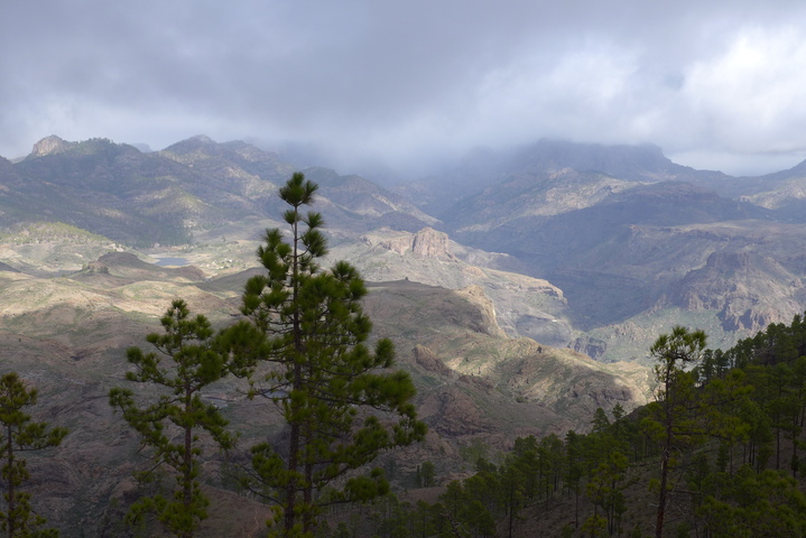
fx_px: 1053
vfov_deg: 28.7
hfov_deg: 41.9
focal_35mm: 47
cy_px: 269
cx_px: 403
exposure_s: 1/1300
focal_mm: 9.2
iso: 80
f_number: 2.8
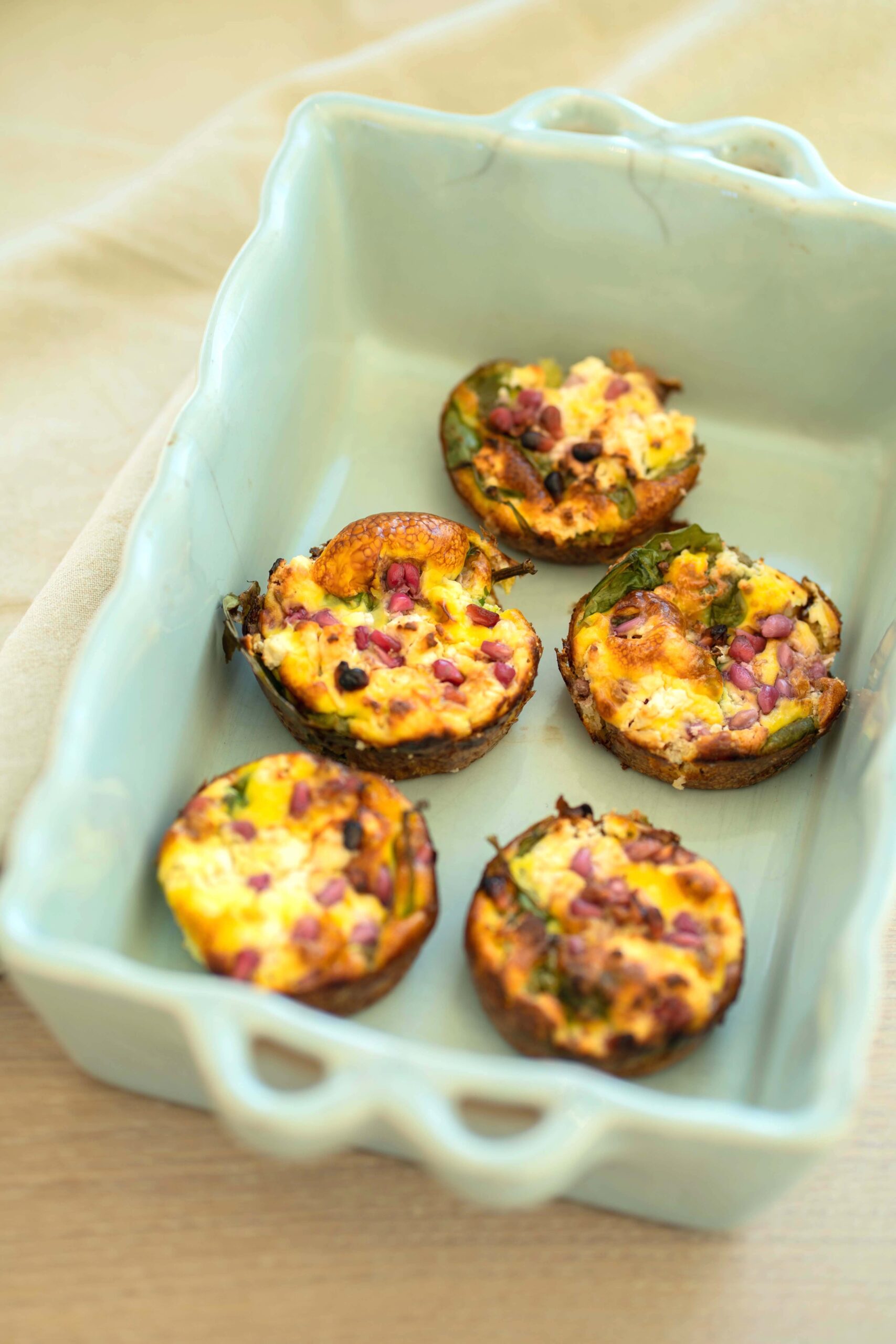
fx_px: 3173
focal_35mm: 85
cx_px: 448
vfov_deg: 23.9
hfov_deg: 16.1
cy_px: 672
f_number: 3.2
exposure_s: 1/100
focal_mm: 85
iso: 64
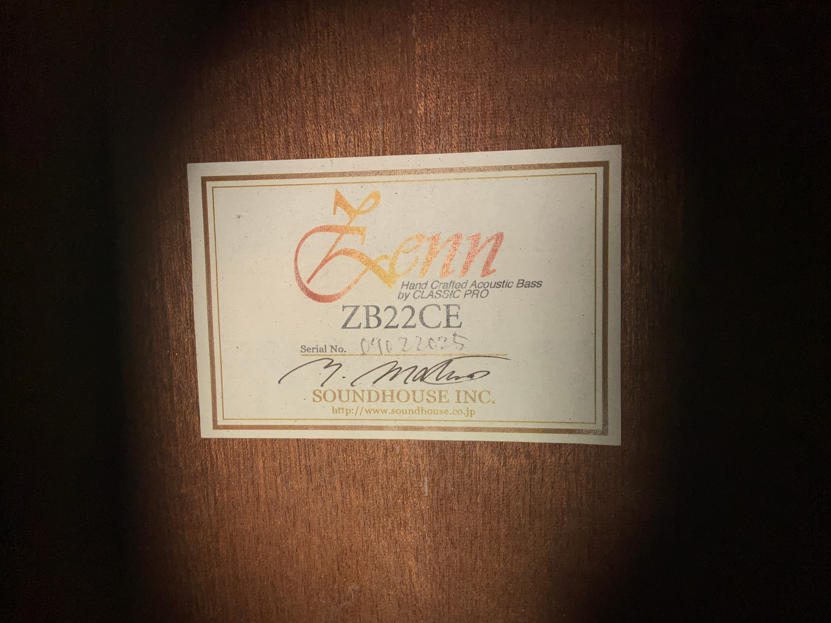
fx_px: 696
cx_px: 416
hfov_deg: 61.7
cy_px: 312
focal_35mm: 29
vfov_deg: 48.2
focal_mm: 3
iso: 16
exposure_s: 1/1035
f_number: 1.8
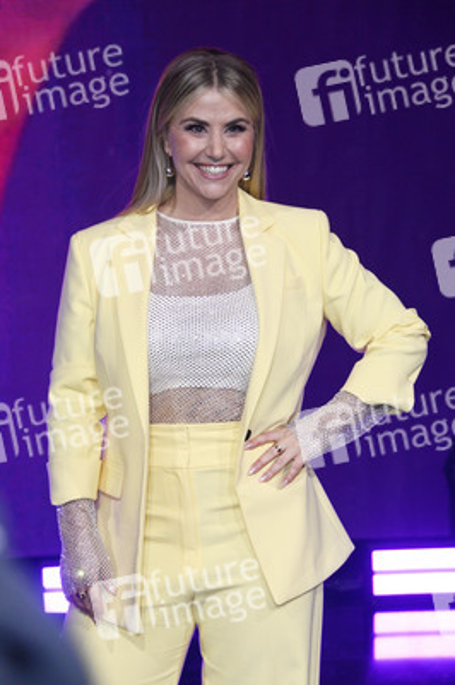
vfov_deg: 18.3
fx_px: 2127
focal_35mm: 112
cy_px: 342
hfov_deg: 12.2
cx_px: 228
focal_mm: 112
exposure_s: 1/200
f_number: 6.3
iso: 4000
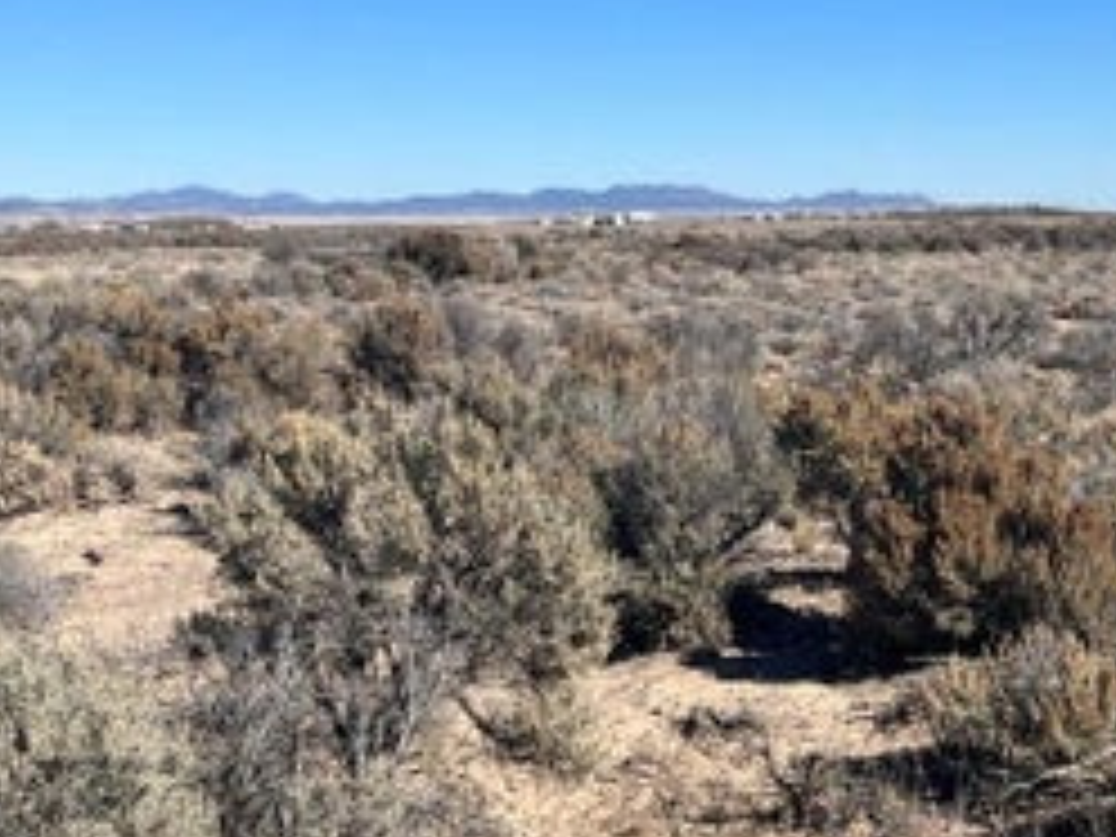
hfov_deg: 28.1
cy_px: 441
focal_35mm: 67
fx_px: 2160
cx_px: 968
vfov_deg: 21.9
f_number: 1.6
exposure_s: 1/4651
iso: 50
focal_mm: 5.1
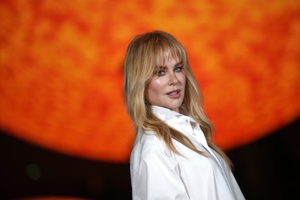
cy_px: 100
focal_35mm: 200
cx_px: 150
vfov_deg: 6.9
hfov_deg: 10.3
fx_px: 1666
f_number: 3.5
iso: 2000
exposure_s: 1/400
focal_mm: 200
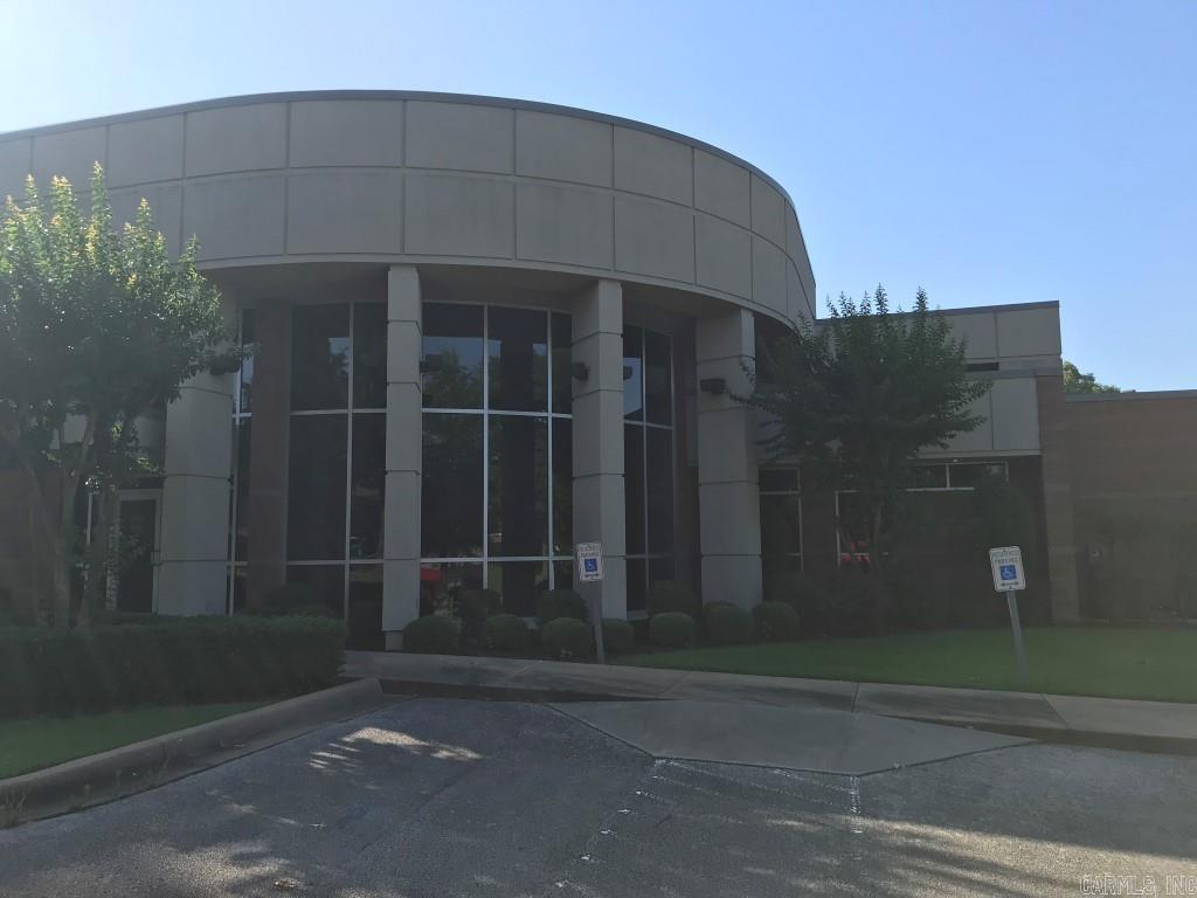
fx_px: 968
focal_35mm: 28
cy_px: 449
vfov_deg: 49.7
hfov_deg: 63.4
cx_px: 598
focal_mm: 3.99
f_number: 1.8
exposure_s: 1/1212
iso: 20
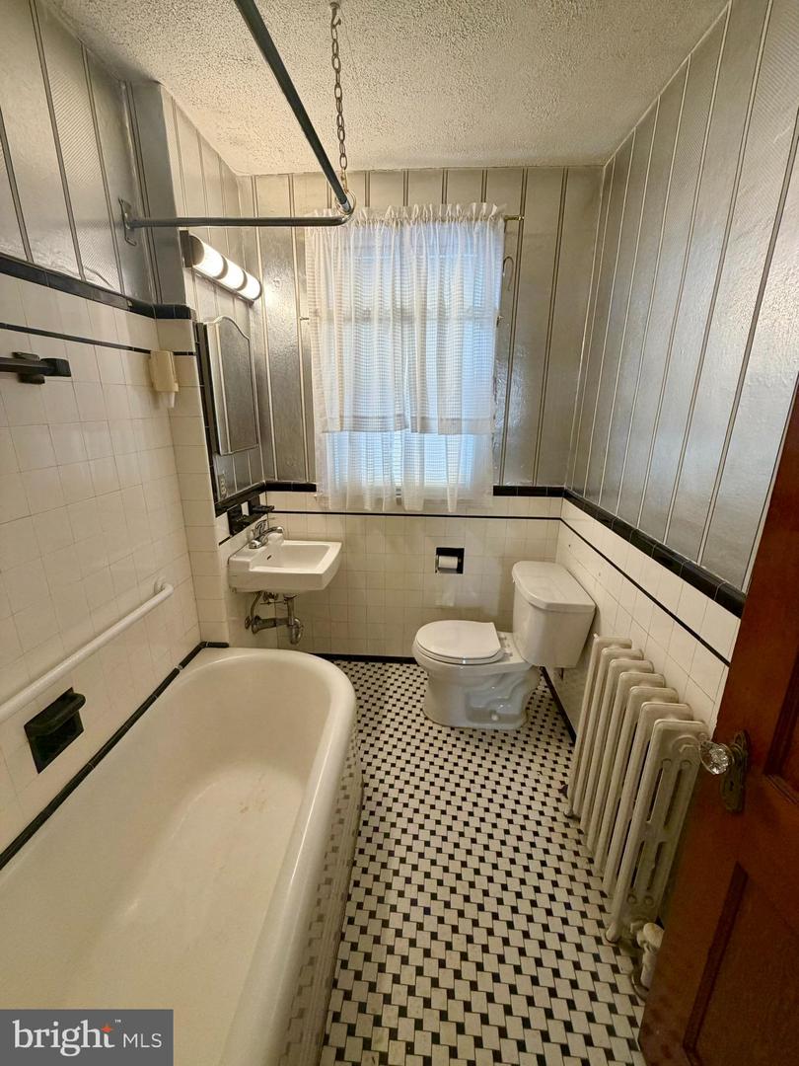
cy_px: 533
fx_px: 431
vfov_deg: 102.1
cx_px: 400
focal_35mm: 14
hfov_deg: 85.7
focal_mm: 2.22
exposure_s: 1/60
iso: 200
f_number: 2.2
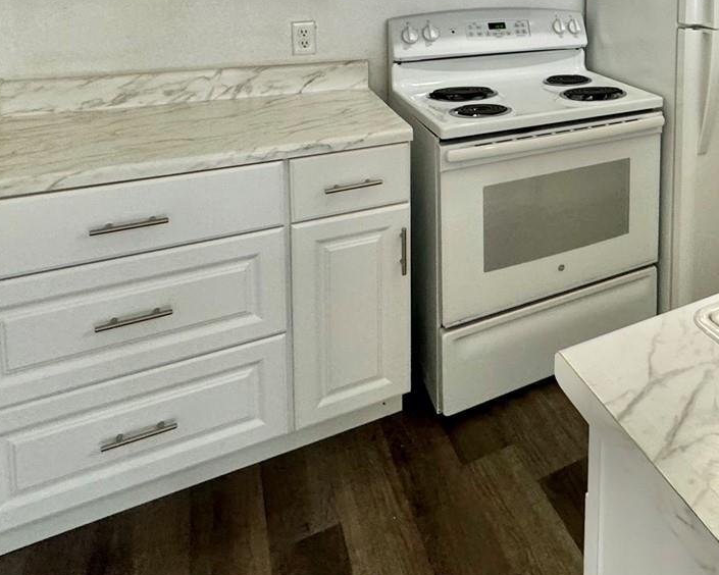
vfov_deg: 41.5
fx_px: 660
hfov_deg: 49.3
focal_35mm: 31
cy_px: 10
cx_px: 678
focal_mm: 2.22
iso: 200
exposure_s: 1/60
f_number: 2.2
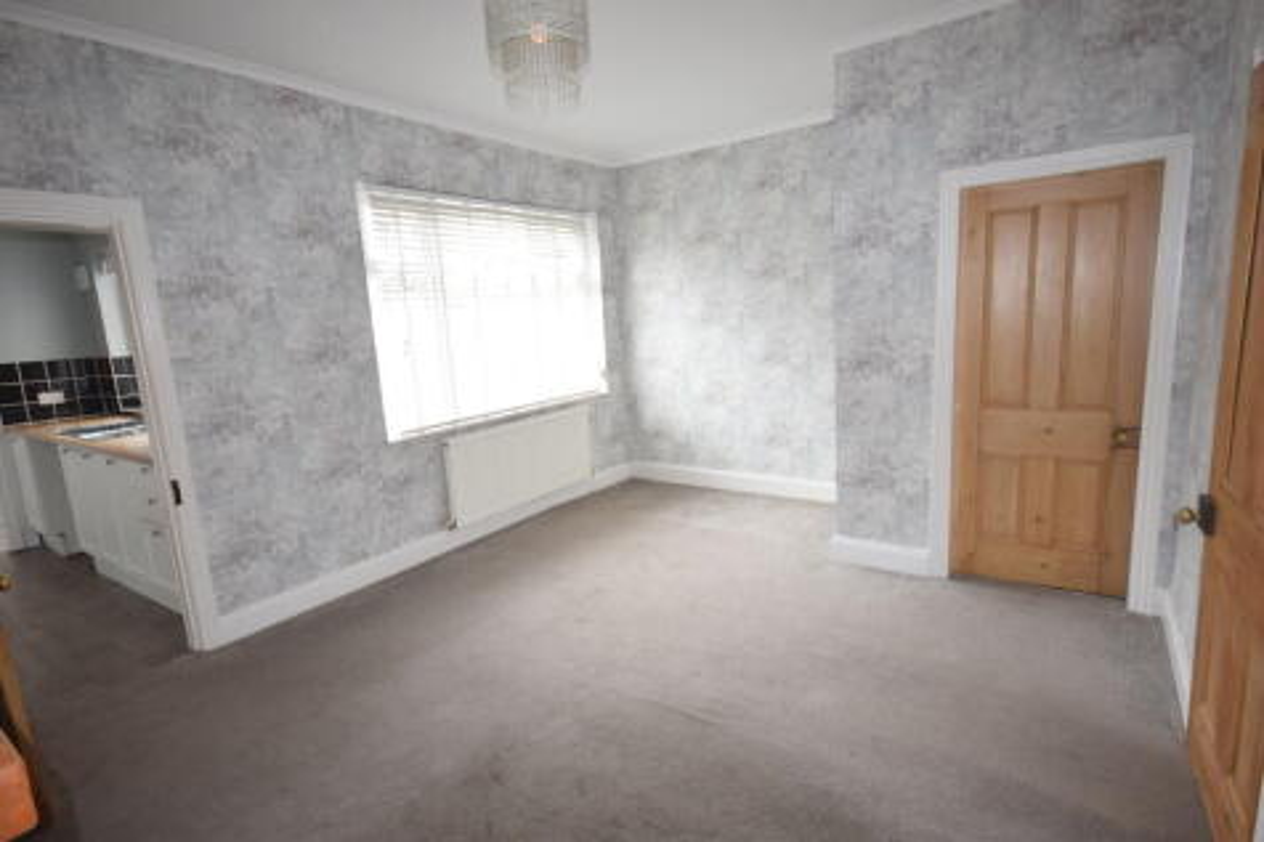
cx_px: 632
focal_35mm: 18
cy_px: 421
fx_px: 632
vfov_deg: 67.3
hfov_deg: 90.0
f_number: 5.6
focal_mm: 12
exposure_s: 1/125
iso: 720
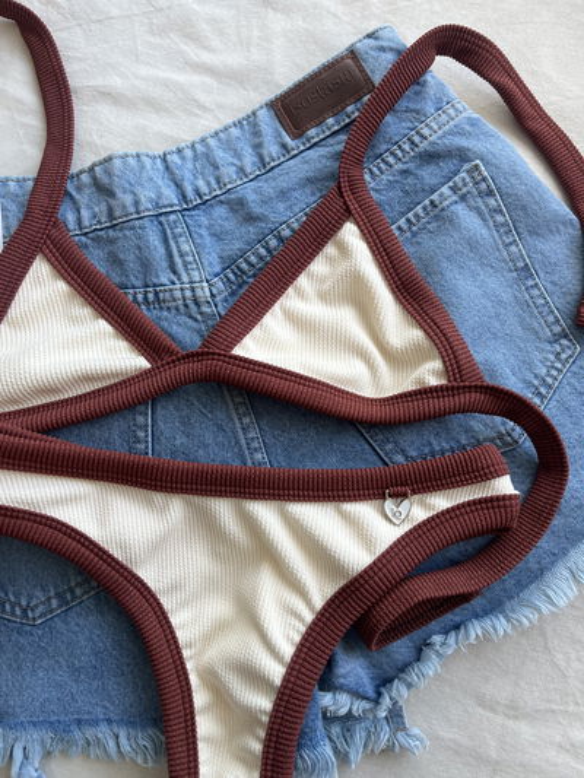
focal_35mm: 26
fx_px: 585
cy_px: 389
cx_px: 292
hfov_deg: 53.1
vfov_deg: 67.3
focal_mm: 5.1
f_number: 1.6
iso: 32
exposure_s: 1/126
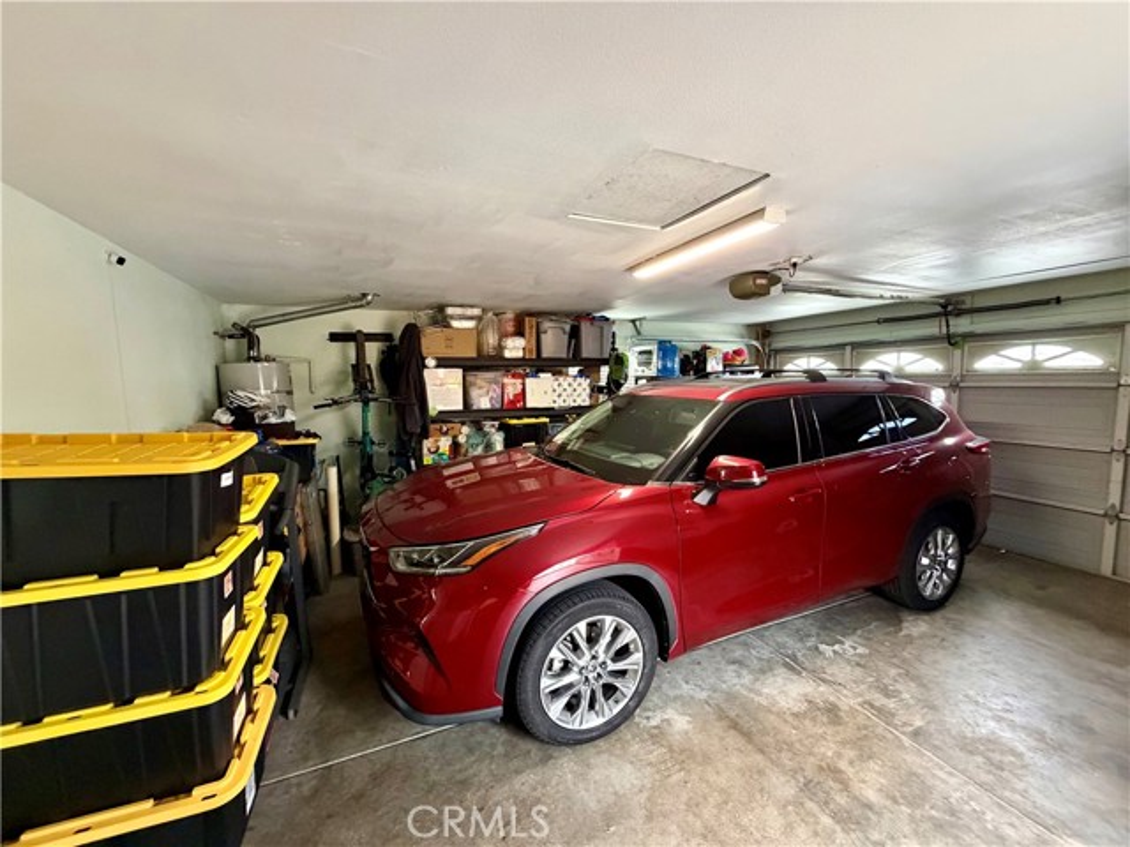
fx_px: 457
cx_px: 565
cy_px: 424
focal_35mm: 14
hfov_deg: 102.1
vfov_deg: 85.7
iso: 500
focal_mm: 2.22
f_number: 2.2
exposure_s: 1/60
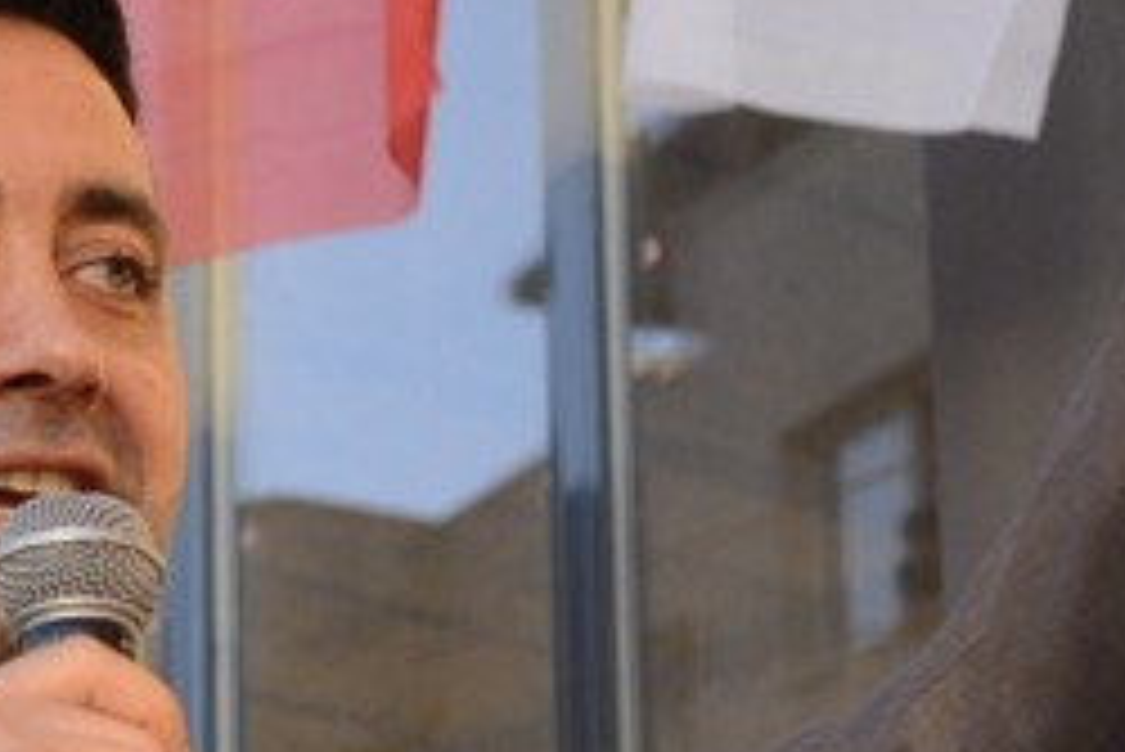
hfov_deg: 8.9
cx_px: -675
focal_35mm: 225
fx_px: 7035
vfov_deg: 6.1
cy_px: 603
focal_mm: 44
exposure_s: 1/500
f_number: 4.5
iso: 800
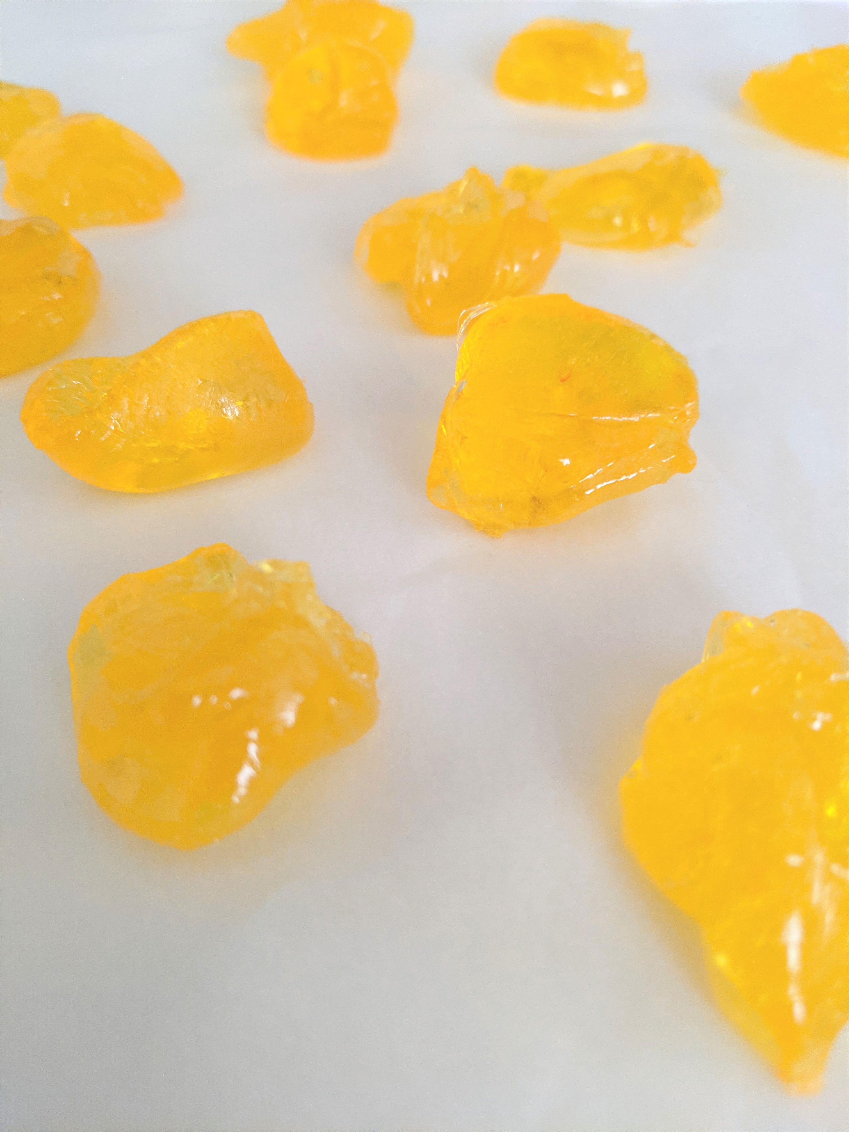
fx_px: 883
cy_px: 566
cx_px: 424
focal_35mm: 27
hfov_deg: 51.4
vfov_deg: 65.3
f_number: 1.8
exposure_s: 1/24
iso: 242
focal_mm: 4.44
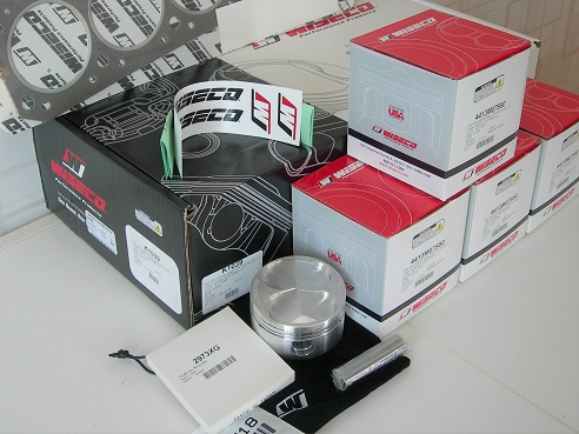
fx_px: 636
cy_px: 217
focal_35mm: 38
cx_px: 290
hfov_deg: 49.0
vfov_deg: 37.7
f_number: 2.8
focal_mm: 7.8
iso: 50
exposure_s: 1/7.8
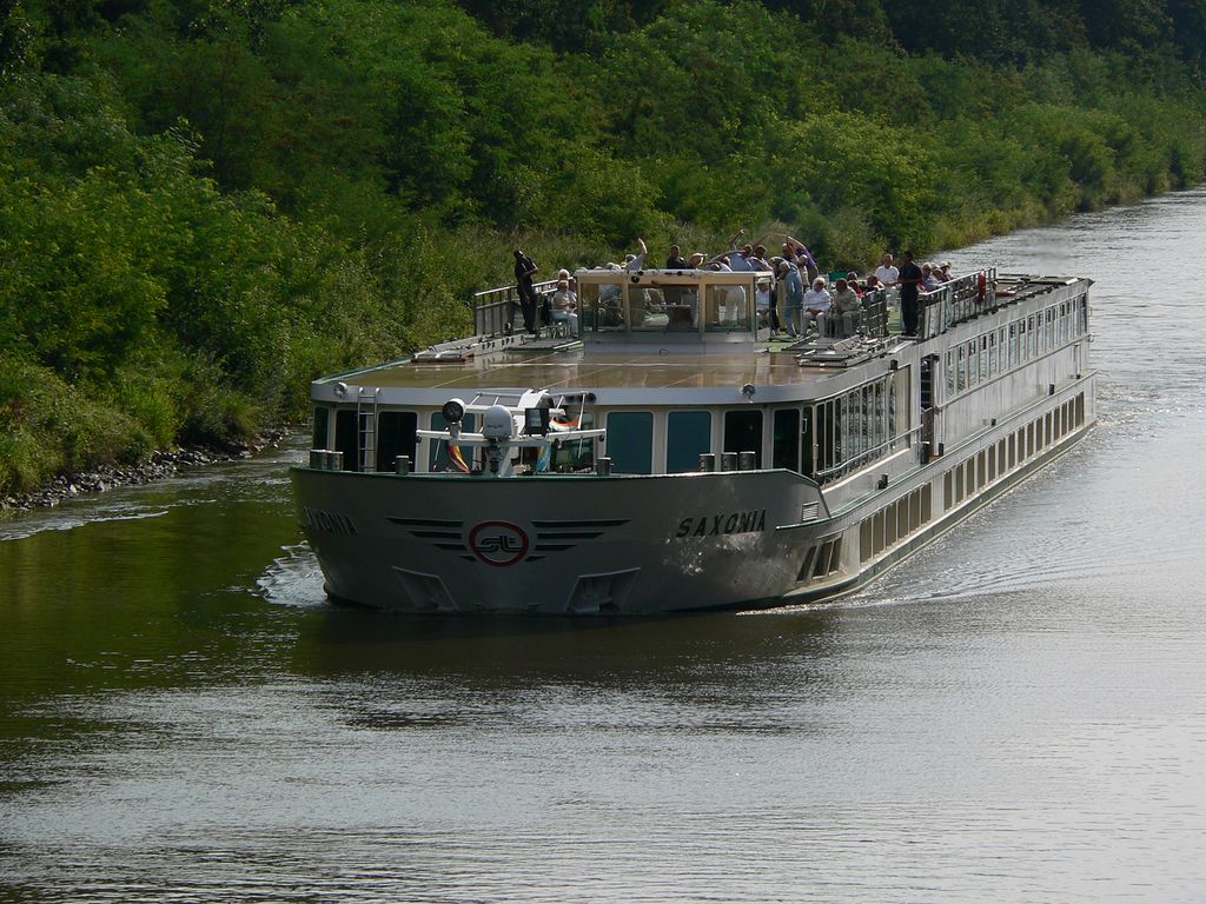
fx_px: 8292
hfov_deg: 8.3
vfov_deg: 6.2
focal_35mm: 238
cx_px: 603
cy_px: 452
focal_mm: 39.6
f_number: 5.2
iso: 80
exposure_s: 1/800
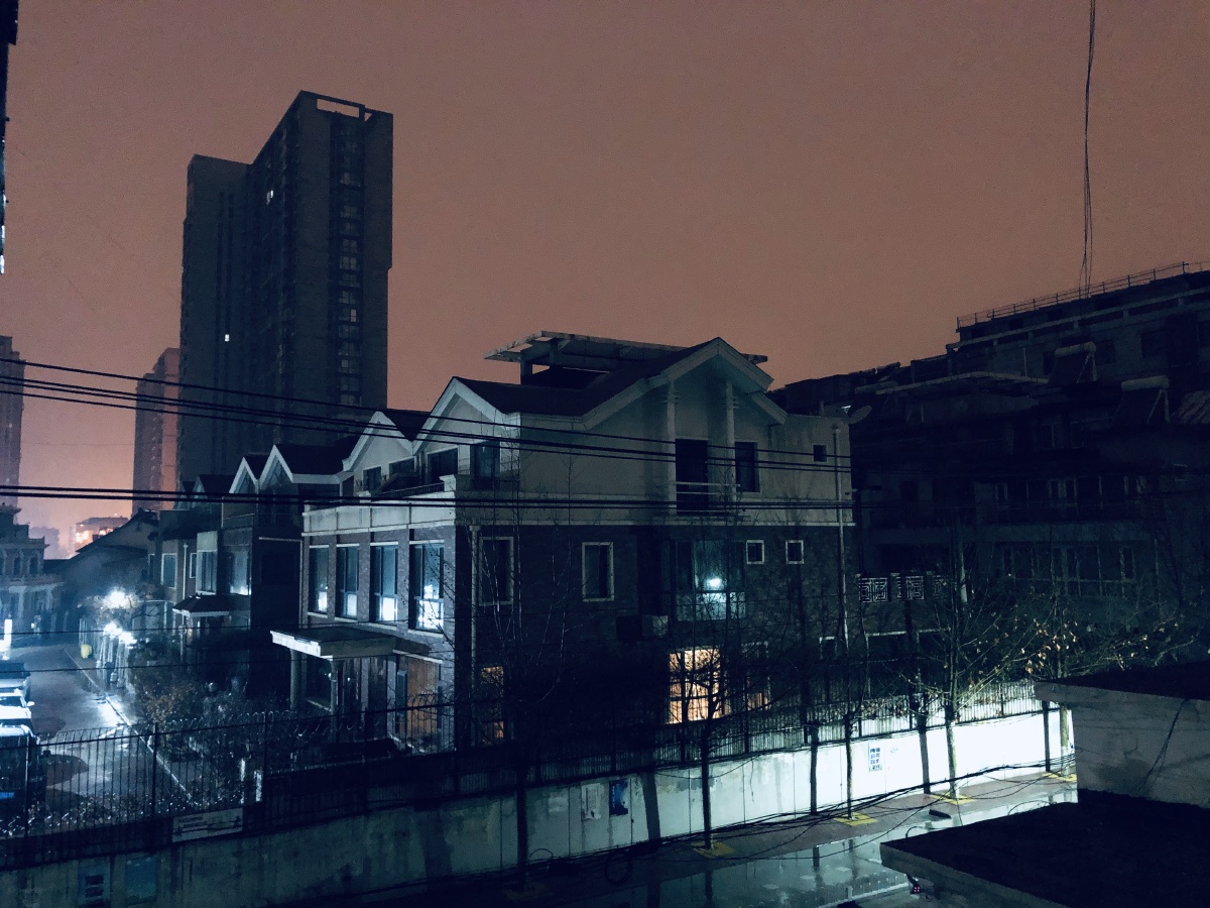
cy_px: 454
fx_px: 979
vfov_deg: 49.7
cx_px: 605
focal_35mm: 28
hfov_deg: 63.4
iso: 640
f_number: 1.8
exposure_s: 1/4
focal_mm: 3.99
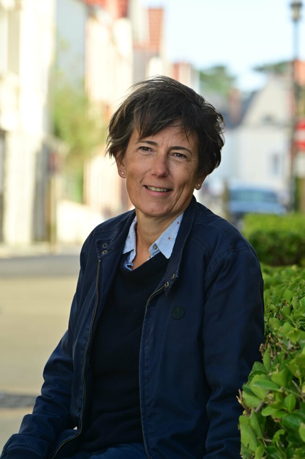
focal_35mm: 180
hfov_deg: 7.6
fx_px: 2291
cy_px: 230
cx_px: 152
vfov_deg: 11.4
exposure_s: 1/400
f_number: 7.1
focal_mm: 180
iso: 500
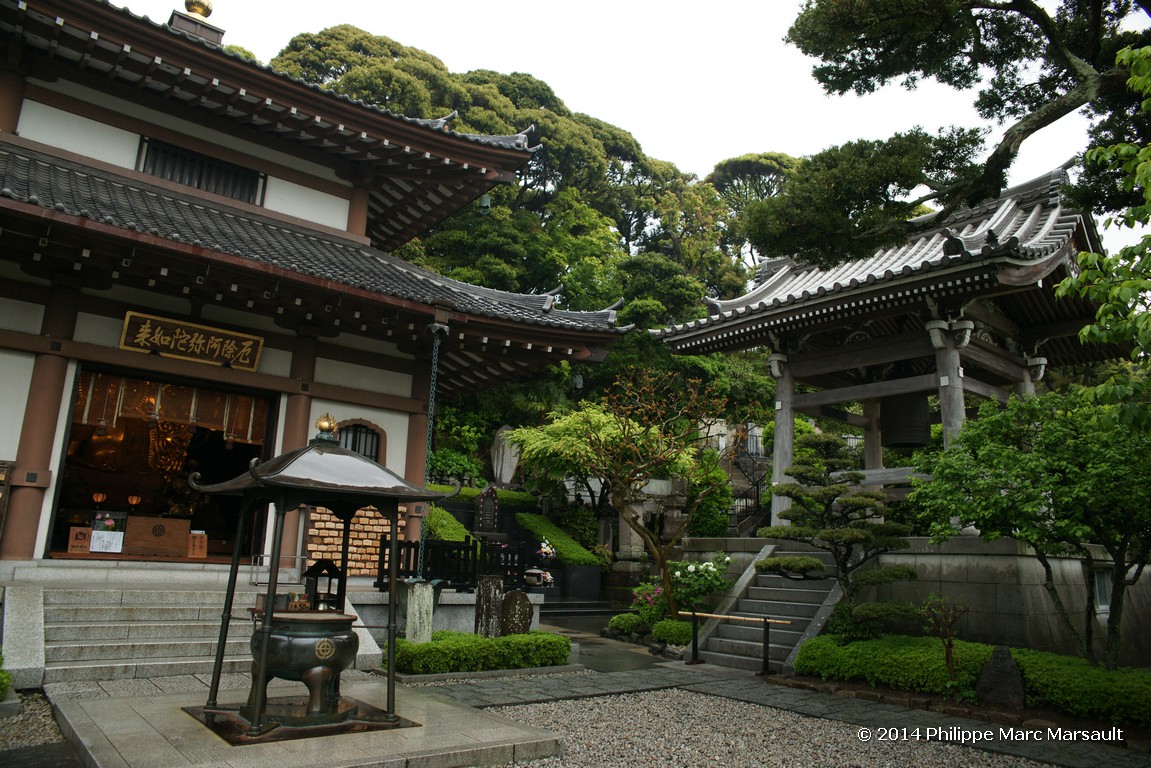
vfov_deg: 53.2
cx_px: 576
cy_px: 384
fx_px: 767
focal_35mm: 24
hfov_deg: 73.7
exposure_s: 1/40
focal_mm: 24
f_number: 5.6
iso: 400
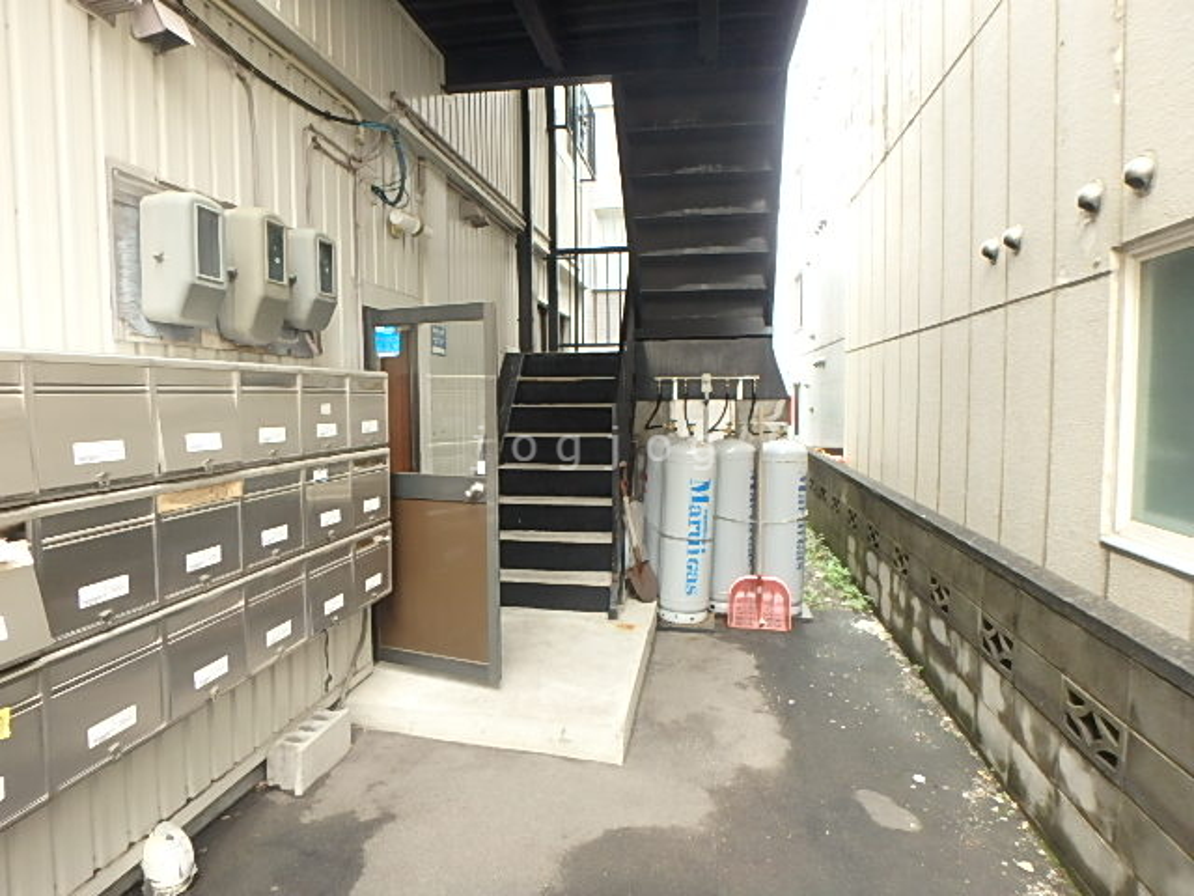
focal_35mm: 21
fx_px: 724
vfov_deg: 63.4
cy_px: 448
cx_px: 597
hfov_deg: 79.0
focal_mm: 3.7
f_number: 3.5
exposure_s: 1/30
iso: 320
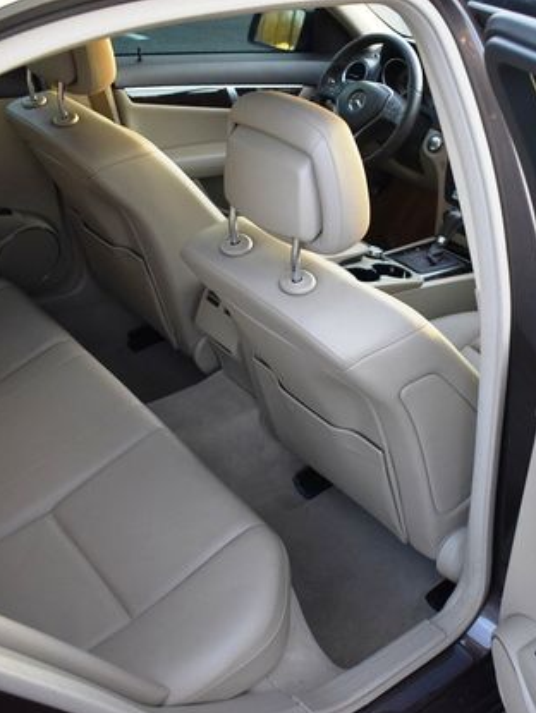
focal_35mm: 40
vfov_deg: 46.8
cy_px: 353
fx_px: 825
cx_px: 347
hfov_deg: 35.7
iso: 800
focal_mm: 18
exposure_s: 1/125
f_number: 3.5
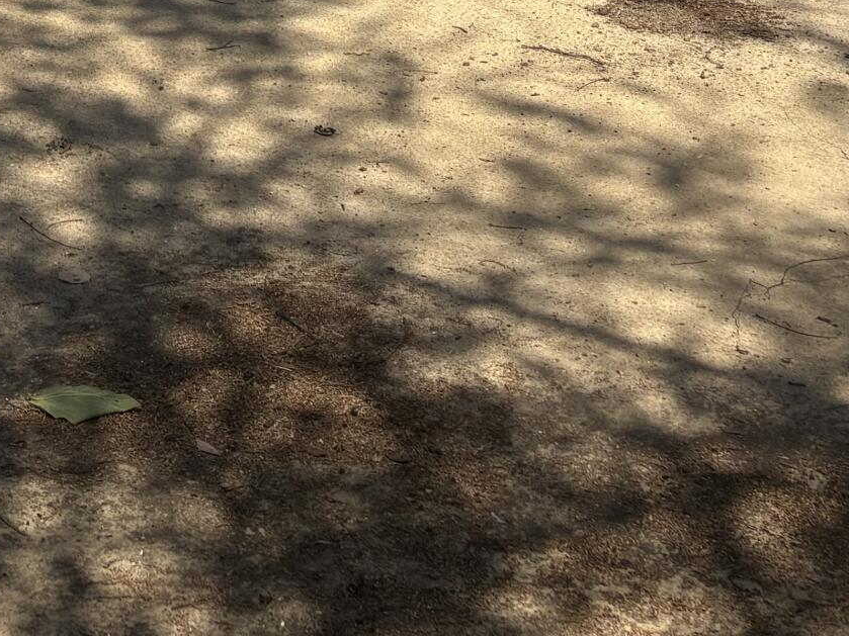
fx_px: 2281
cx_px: -46
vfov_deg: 14.2
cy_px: -475
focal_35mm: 93
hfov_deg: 20.3
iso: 50
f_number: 1.6
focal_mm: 5.96
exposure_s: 1/4329
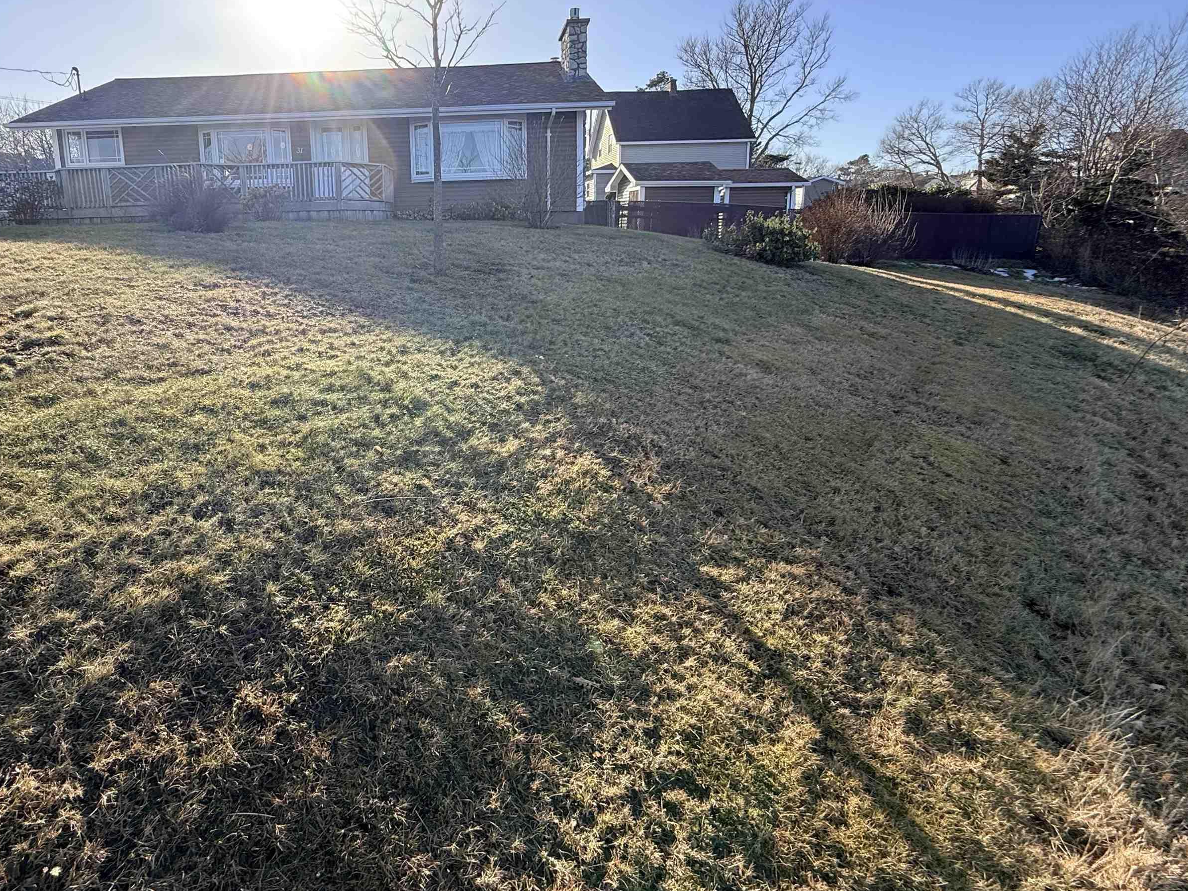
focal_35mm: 18
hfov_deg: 86.0
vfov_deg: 70.2
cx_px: 446
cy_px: 323
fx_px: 618
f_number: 2.2
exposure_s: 1/1001
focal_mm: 2.22
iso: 64
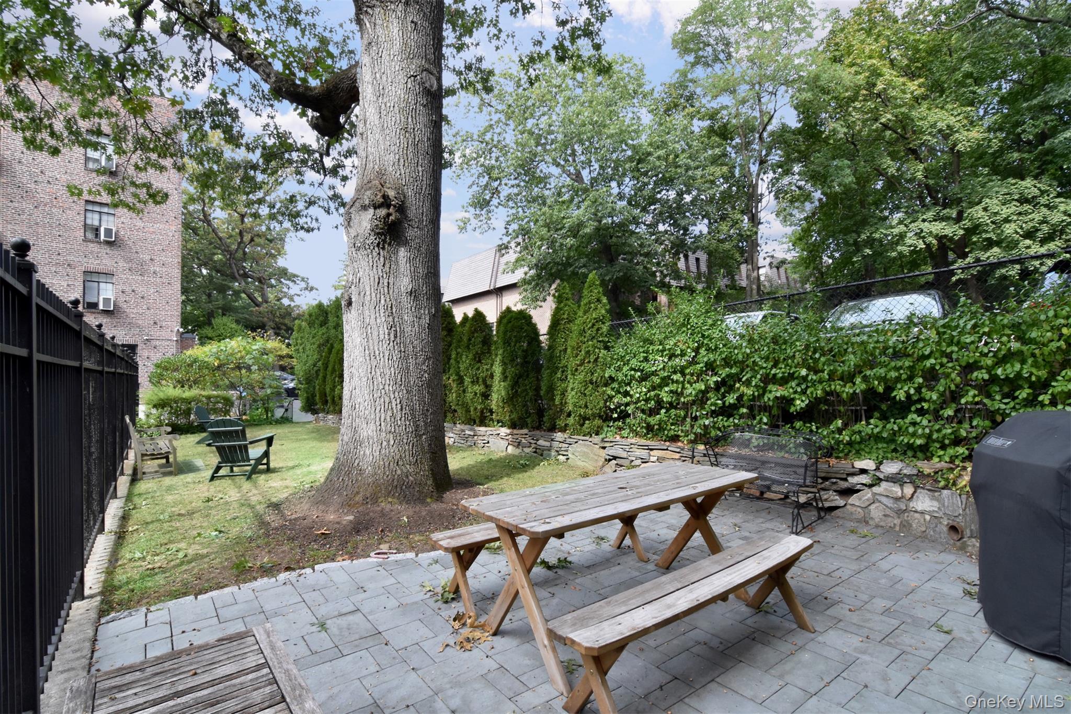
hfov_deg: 95.0
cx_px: 536
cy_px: 357
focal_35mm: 16
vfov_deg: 72.0
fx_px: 491
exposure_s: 1/160
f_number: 13
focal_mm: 11
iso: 800
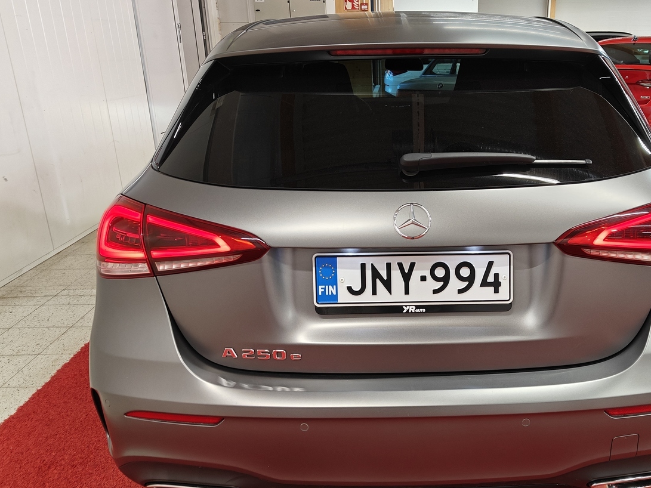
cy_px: 282
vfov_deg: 42.8
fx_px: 621
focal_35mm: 33
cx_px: 418
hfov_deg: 54.5
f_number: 1.8
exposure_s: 1/60
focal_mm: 5.59
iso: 80
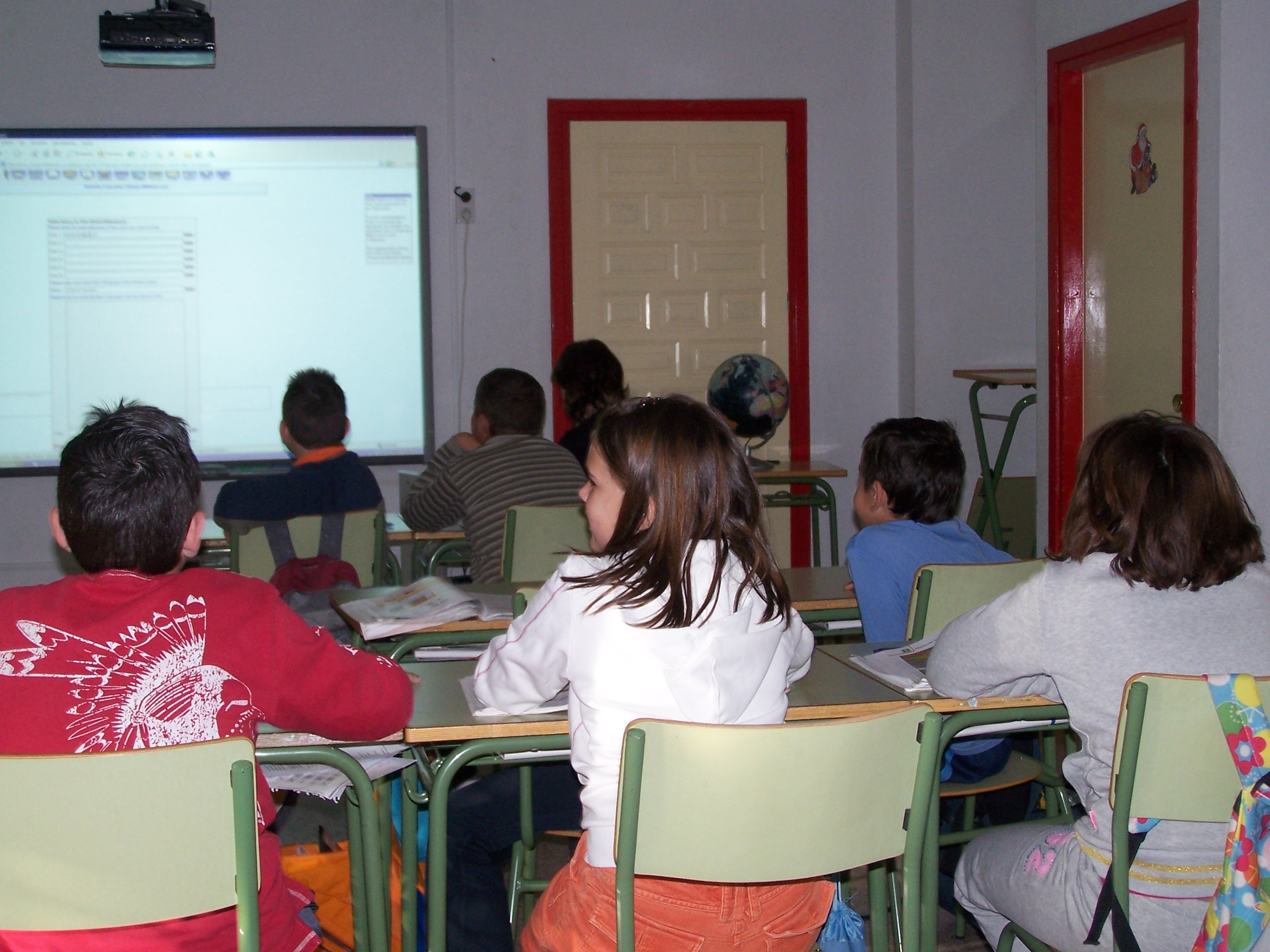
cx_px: 635
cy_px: 476
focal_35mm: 59
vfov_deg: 24.8
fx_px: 2165
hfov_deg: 32.7
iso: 140
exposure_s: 1/60
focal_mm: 9.8
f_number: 3.1
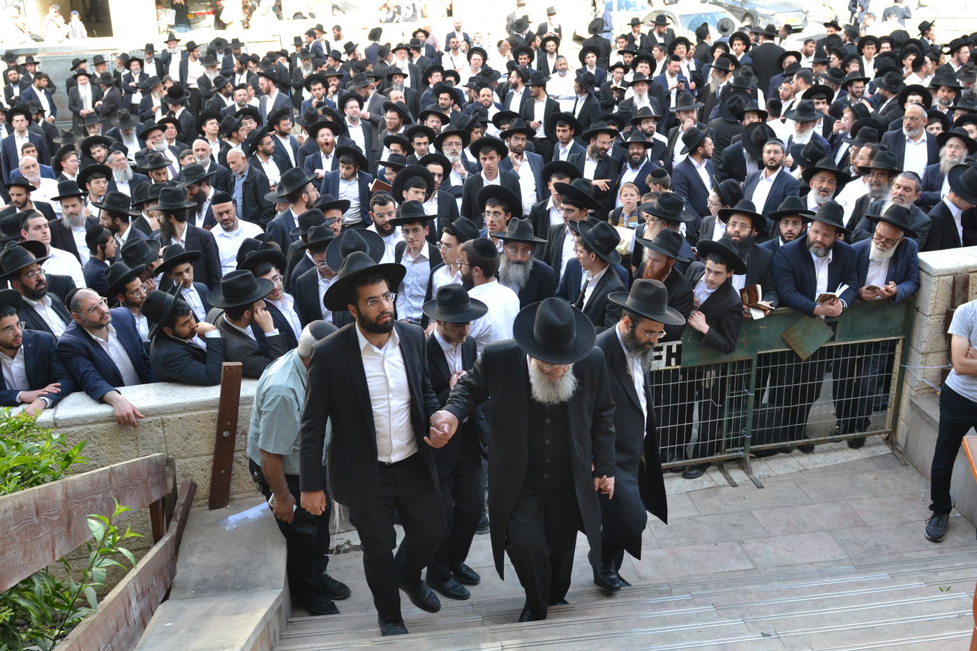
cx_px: 488
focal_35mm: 36
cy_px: 326
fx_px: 977
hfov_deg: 53.1
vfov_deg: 36.9
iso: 800
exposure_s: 1/400
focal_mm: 24
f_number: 5
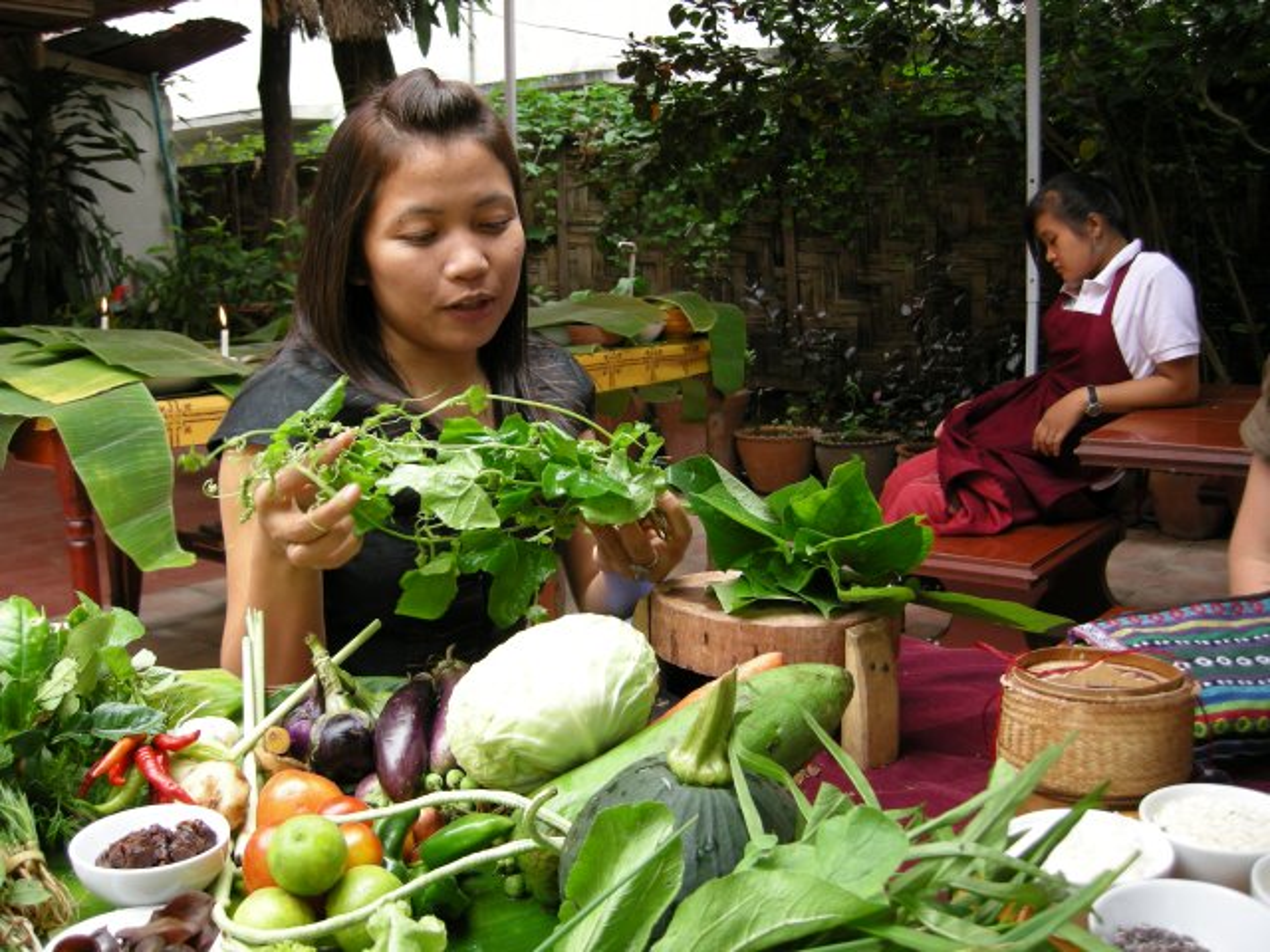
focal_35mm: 36
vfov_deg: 39.7
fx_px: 1321
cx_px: 635
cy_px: 476
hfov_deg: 51.4
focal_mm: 7.5
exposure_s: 1/63.2
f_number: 3
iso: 64
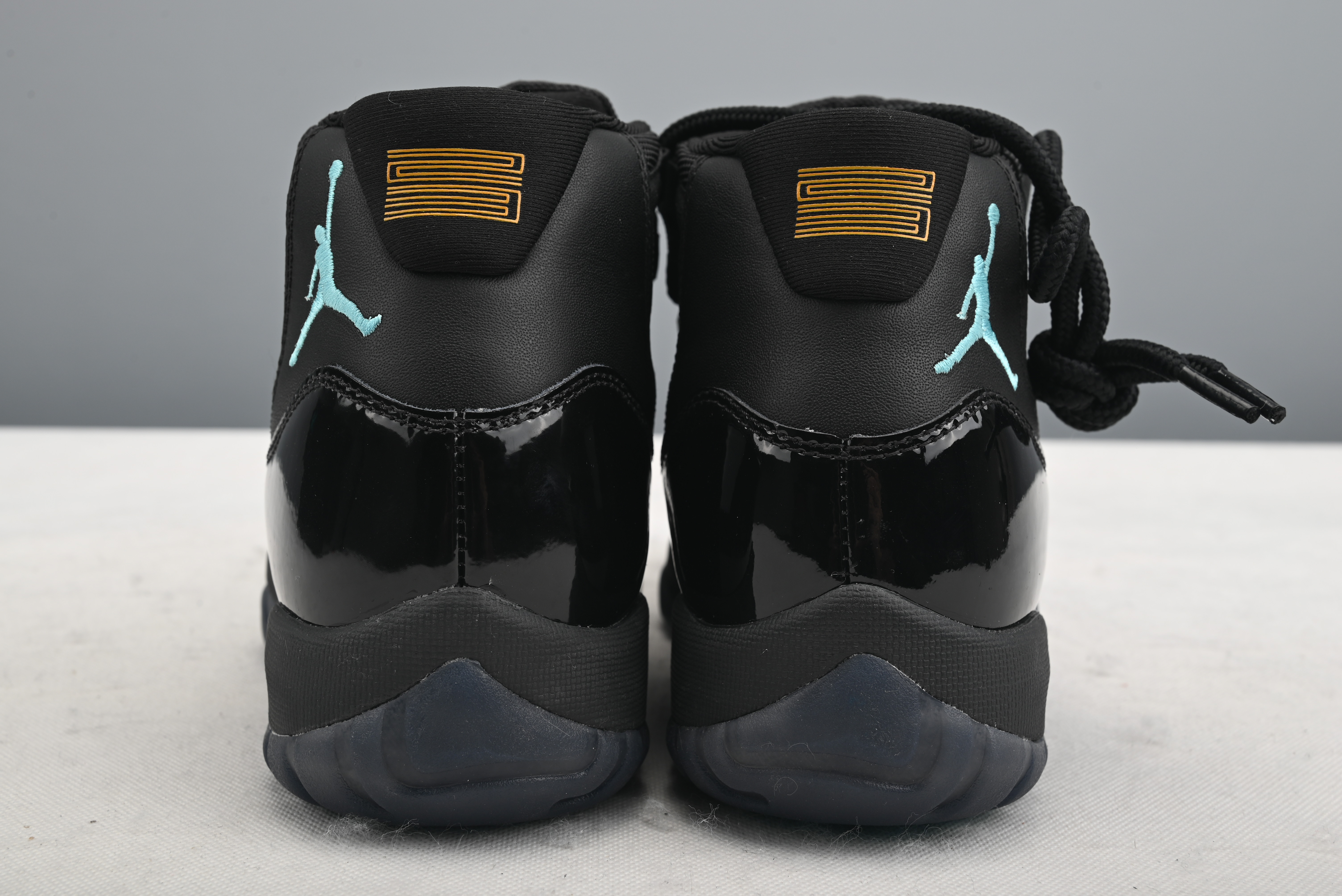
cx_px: 671
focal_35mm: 41
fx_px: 1529
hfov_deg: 47.4
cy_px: 448
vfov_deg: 32.7
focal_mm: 41
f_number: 11
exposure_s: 1/200
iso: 100
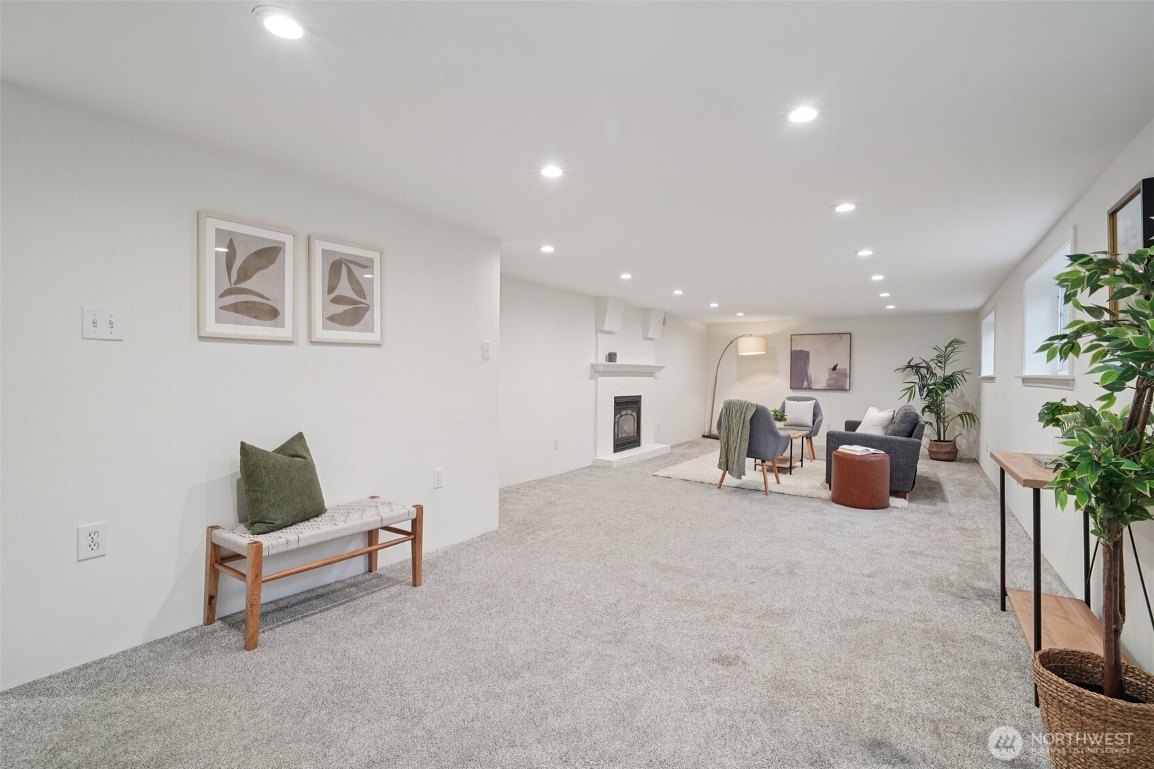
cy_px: 384
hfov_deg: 96.7
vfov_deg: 73.7
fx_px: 513
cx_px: 577
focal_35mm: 16
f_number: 8
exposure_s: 1/30
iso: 1600
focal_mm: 16
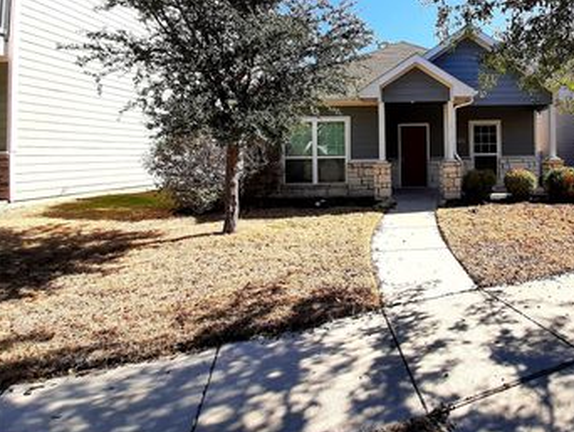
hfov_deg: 79.6
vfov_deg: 67.0
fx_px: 315
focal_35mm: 19
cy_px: 147
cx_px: 415
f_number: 2.2
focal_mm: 1.42
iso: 40
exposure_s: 1/833
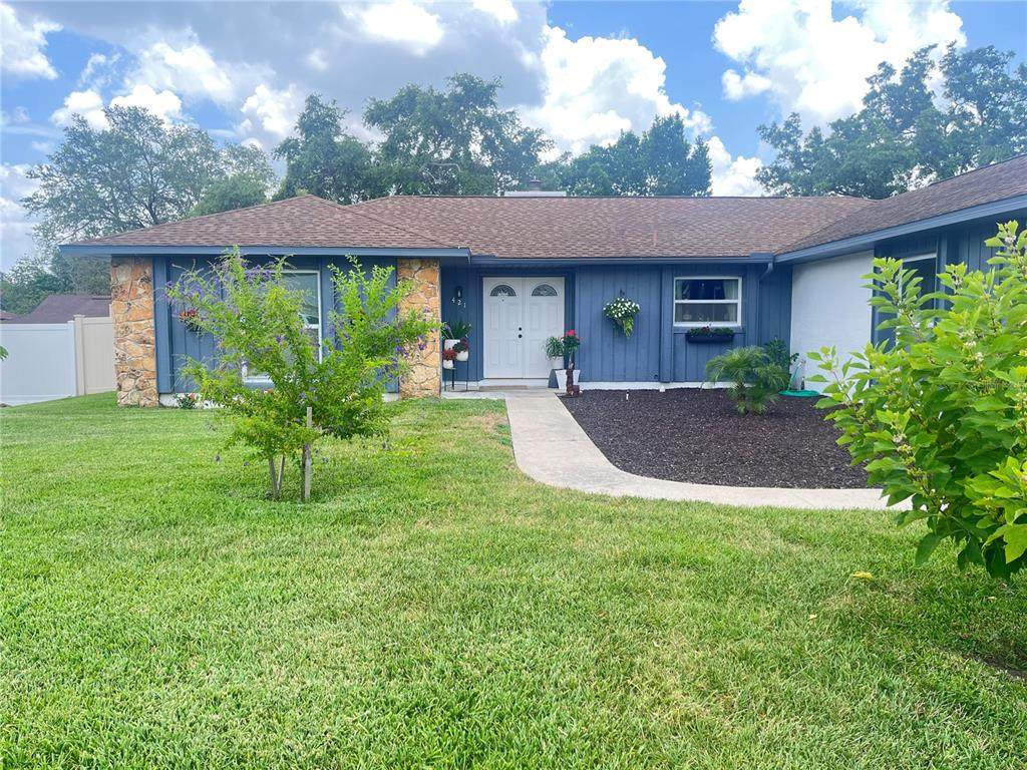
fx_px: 771
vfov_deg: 53.1
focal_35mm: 26
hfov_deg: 67.3
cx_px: 514
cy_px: 385
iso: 50
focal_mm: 5.1
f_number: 1.6
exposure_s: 1/571
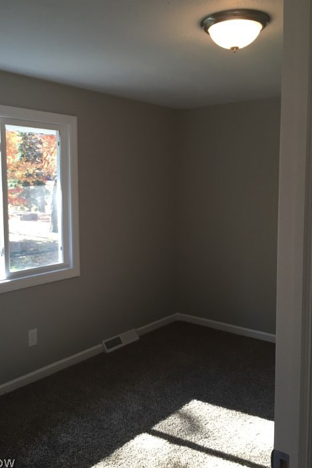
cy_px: 217
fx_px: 429
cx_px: 138
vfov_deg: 57.2
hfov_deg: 39.9
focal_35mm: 33
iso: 32
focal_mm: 4.15
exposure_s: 1/30
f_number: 2.2
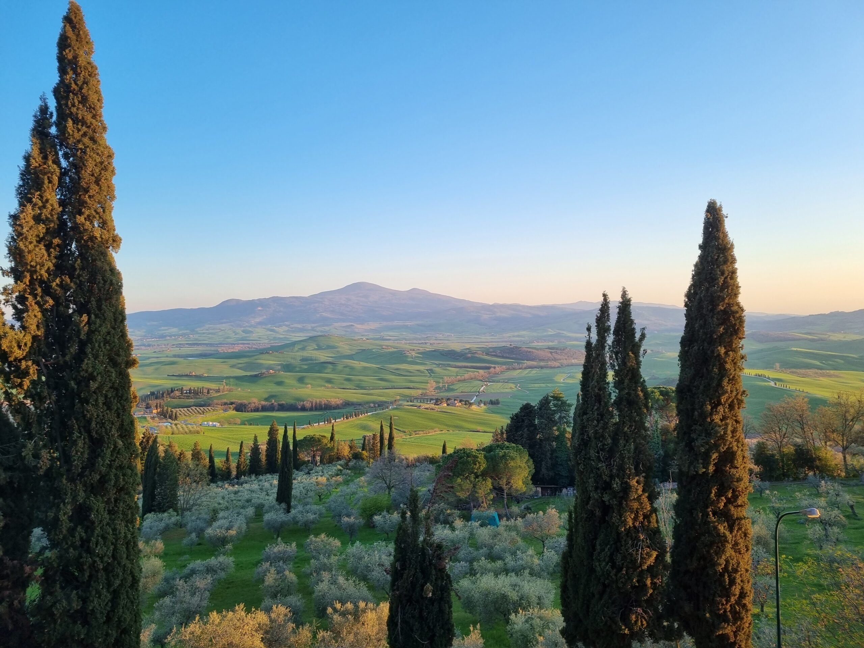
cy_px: 324
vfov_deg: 53.1
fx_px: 649
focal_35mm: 26
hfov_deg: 67.3
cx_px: 432
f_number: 1.8
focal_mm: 5.4
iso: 50
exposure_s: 1/474
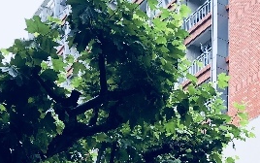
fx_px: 631
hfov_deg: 23.3
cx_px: 145
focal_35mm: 89
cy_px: 182
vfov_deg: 14.4
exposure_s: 1/120
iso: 32
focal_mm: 4
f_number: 1.8
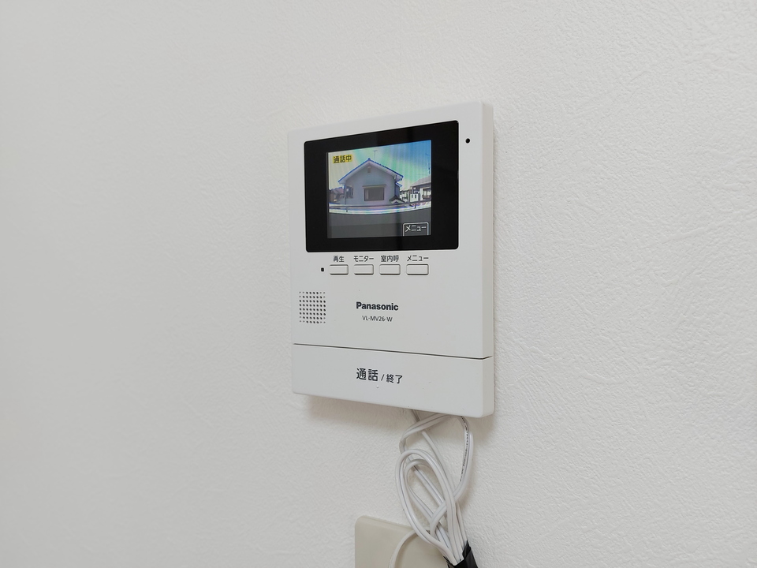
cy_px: 284
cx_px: 378
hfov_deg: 71.6
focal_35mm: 24
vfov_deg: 56.8
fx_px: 525
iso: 25
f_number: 1.8
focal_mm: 5.23
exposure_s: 1/30
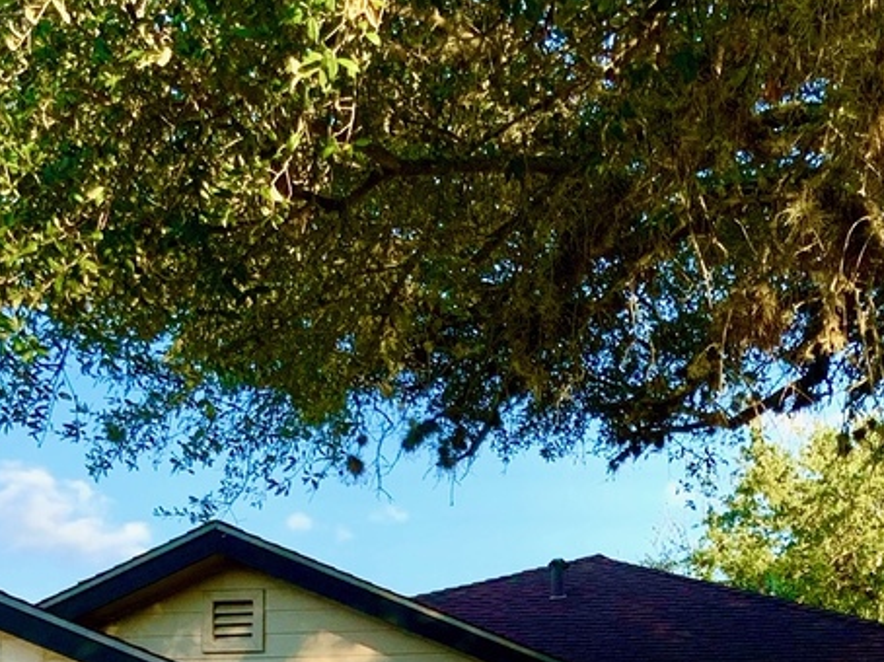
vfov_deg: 15.4
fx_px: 2348
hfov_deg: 21.2
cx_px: 637
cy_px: 814
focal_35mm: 92
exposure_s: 1/691
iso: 16
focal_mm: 3
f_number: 1.8
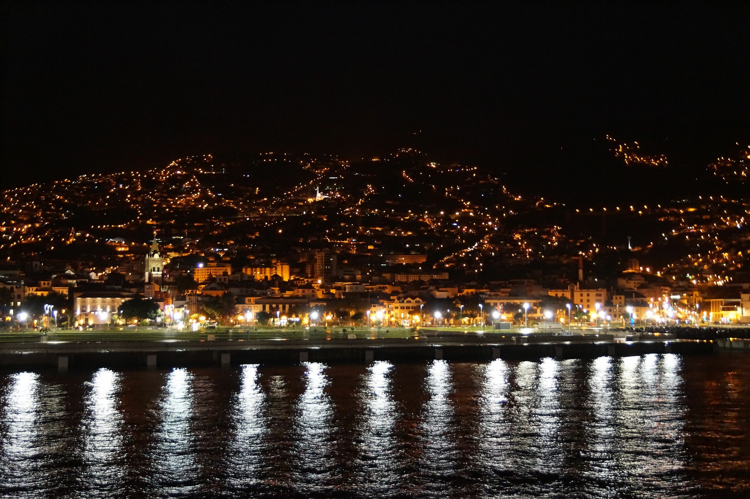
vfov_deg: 31.9
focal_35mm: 42
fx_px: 875
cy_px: 250
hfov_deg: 46.4
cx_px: 375
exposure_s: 1/15
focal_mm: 28
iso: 6400
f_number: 4
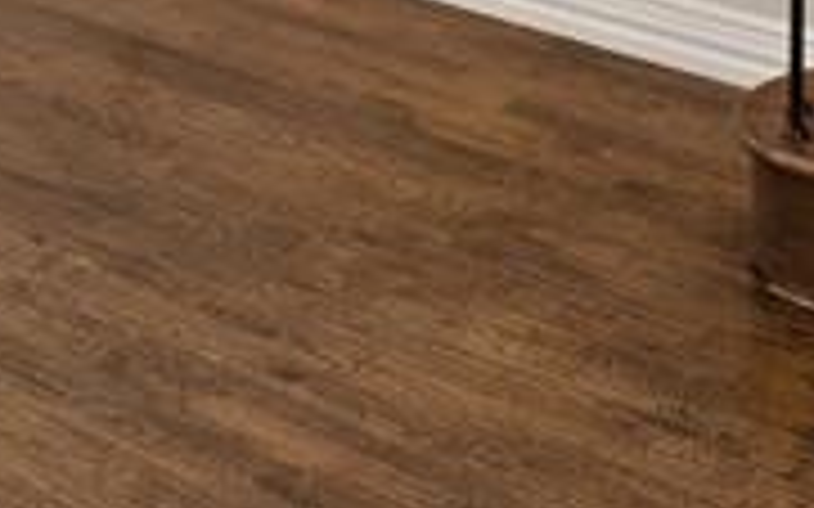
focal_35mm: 98
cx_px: 648
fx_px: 2173
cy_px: -881
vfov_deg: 10.5
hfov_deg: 21.0
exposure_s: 3.2
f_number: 9
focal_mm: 17
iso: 500
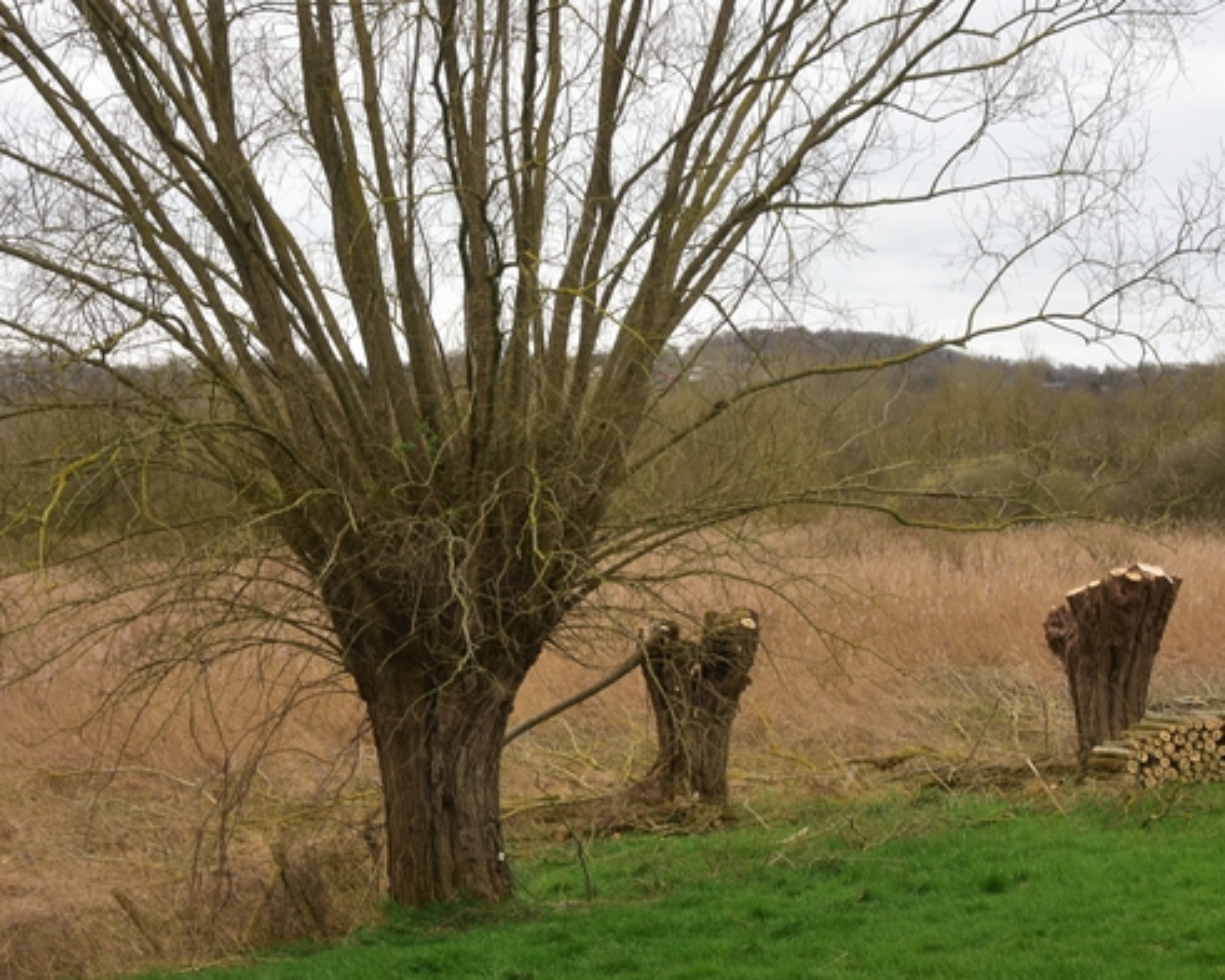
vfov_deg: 27.6
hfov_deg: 34.1
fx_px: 1994
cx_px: 674
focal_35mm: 55
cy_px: 489
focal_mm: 32
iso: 200
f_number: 10
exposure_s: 1/60
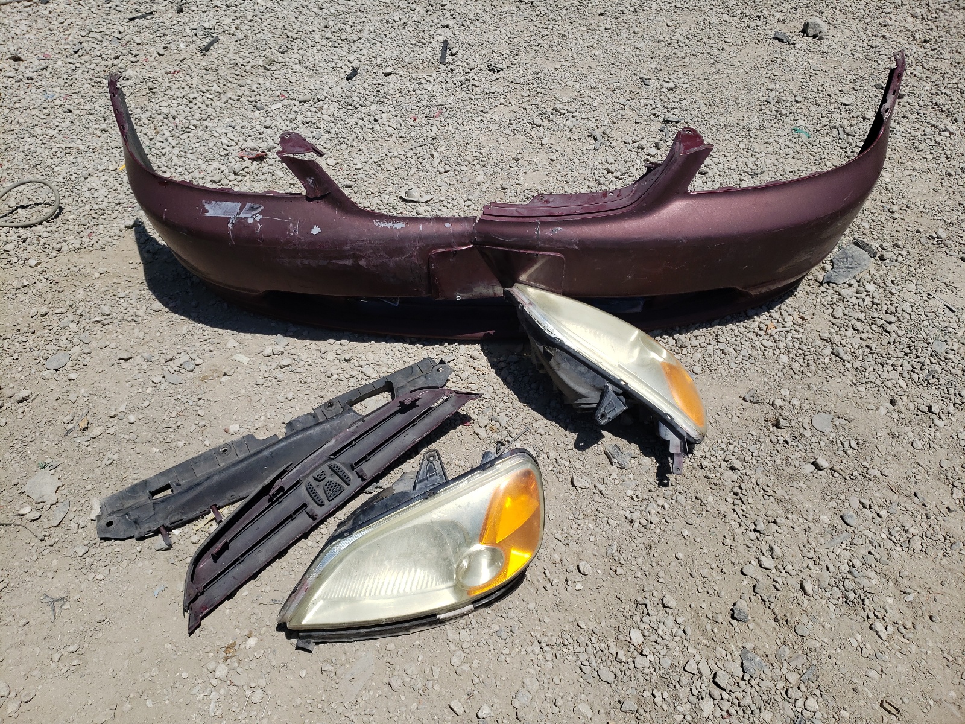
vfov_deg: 53.1
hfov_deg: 67.3
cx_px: 482
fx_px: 725
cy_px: 362
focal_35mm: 26
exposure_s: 1/5000
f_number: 1.5
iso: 50
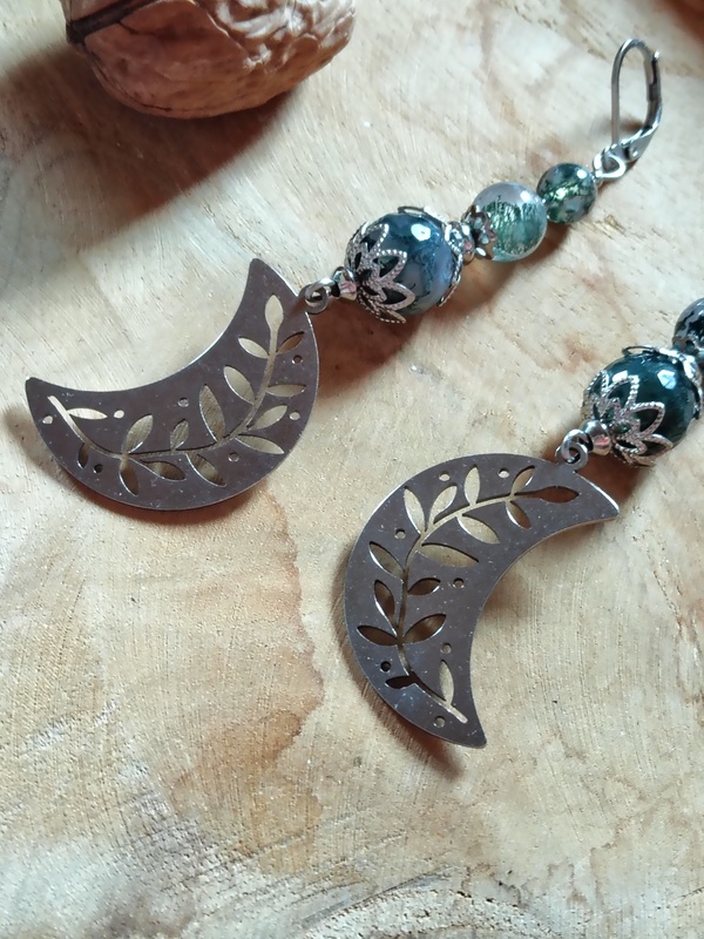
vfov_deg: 38.2
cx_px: 352
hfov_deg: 29.1
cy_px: 470
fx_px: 1356
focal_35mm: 50
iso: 393
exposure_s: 1/25
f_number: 1.8
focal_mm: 4.15
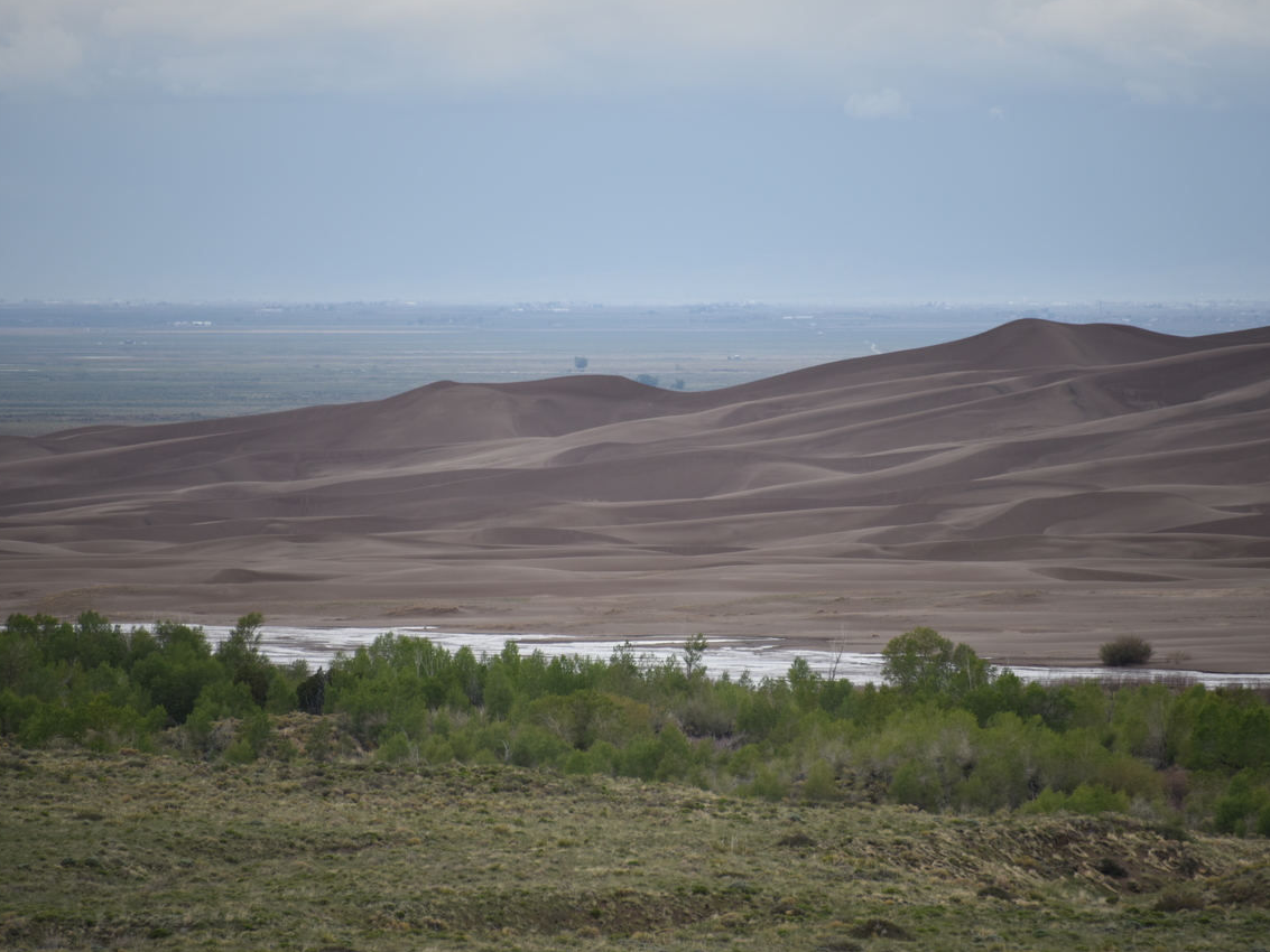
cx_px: 647
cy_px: 475
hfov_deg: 6.1
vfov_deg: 4.6
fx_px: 11962
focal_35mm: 326
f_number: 5.6
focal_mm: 300
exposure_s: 1/640
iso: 125
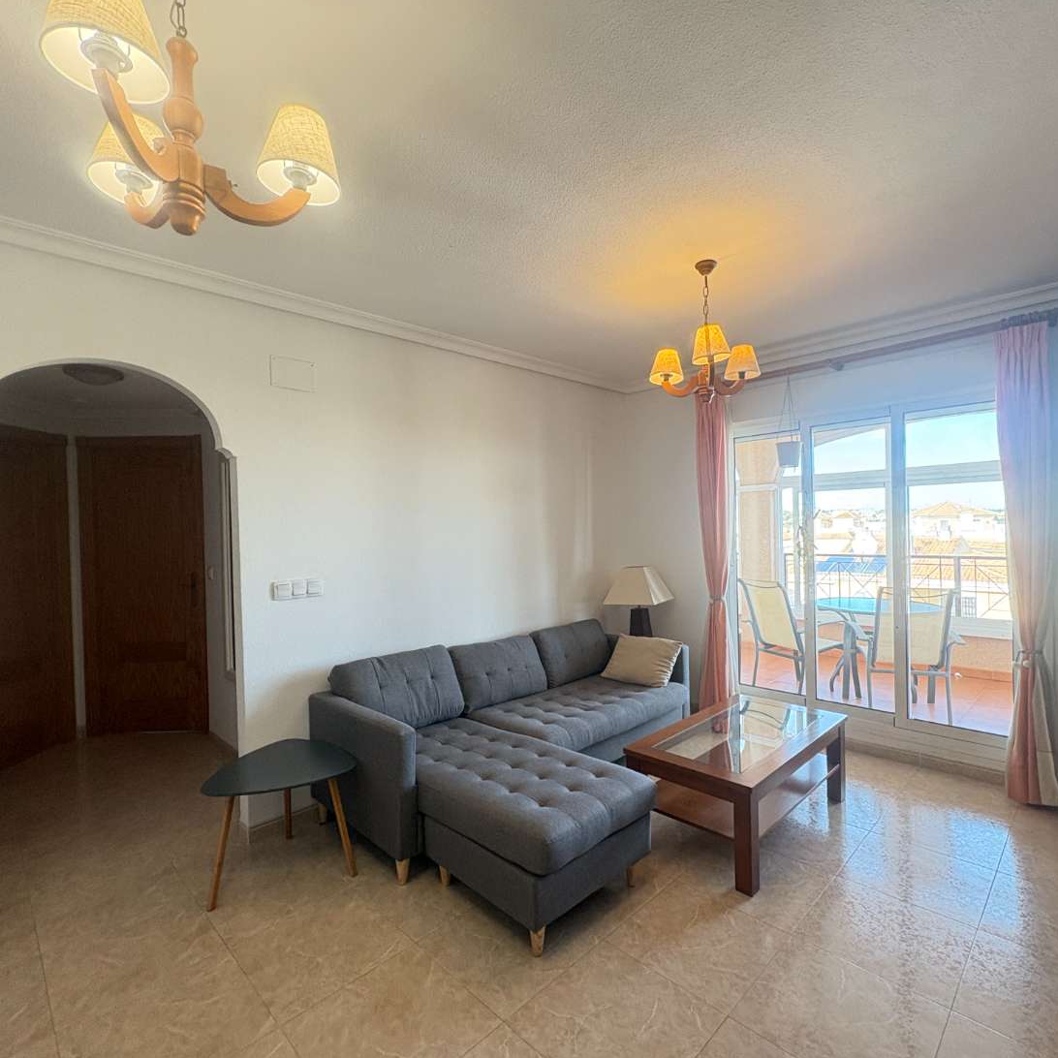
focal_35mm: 17
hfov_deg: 84.0
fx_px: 588
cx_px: 541
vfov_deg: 84.0
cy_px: 535
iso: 250
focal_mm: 2.22
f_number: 2.2
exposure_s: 1/100
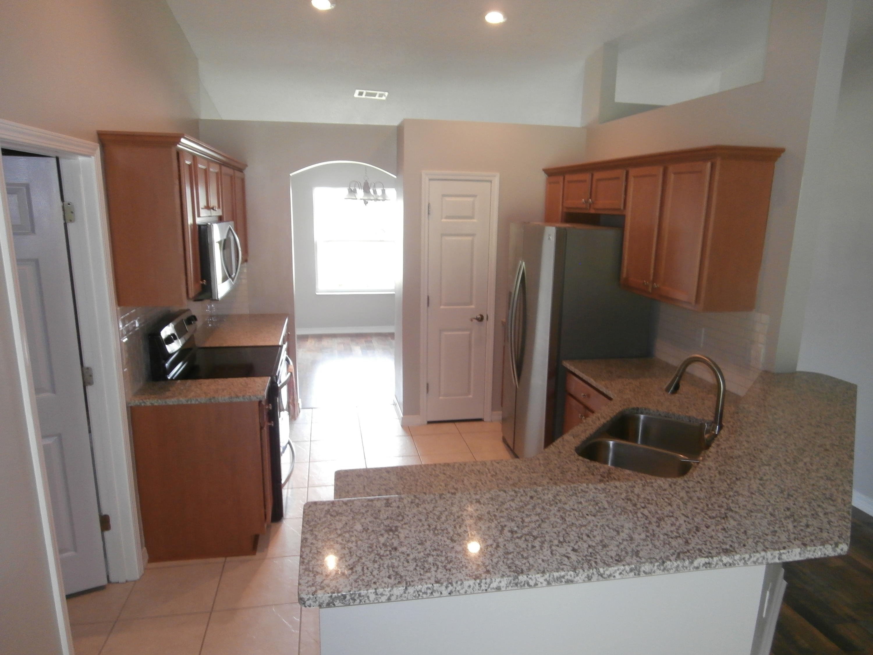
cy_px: 328
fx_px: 605
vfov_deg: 56.8
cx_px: 436
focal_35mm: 24
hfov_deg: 71.6
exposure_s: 1/30
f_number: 3
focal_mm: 4.2
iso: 200
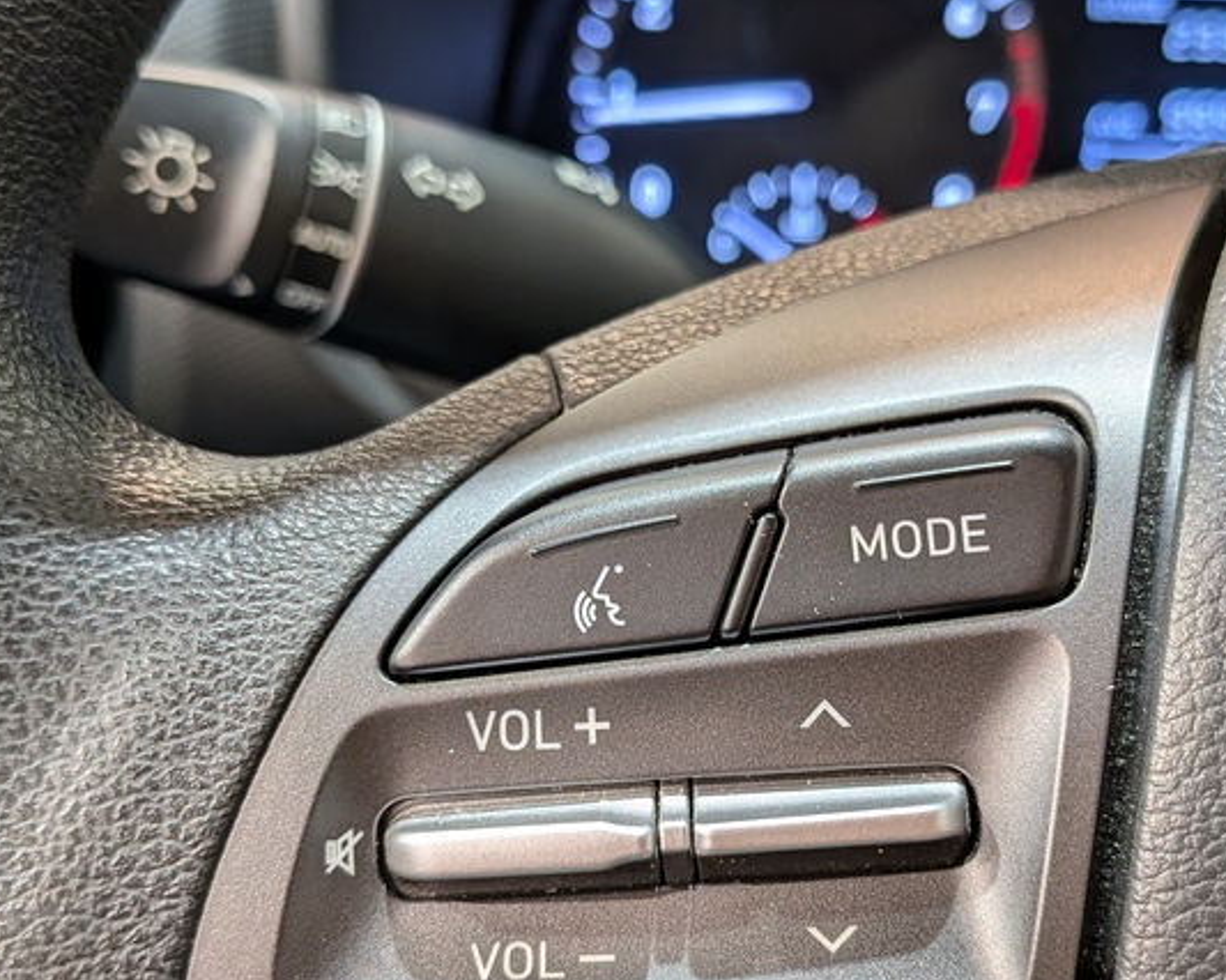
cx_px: 669
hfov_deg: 41.1
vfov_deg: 33.3
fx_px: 1632
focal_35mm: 45
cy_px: 582
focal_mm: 4.53
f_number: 1.7
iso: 425
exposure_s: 1/100
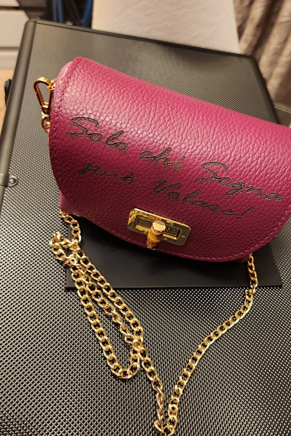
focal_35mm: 31
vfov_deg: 60.2
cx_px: 183
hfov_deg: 42.0
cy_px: 235
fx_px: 376
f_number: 1.8
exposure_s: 1/100
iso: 400
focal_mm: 5.4
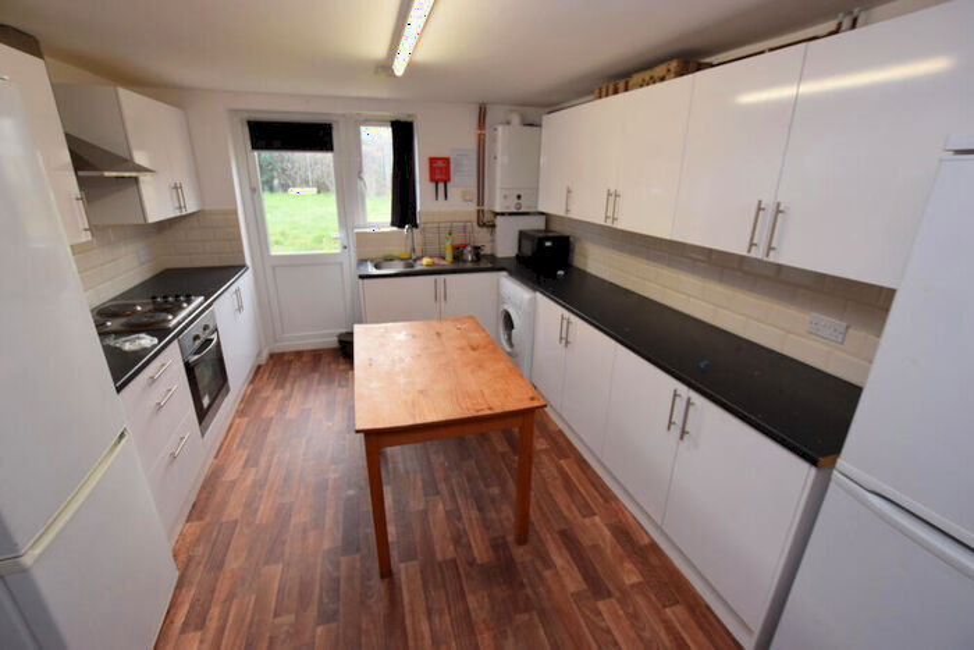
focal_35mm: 15
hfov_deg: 100.4
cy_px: 325
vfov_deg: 77.4
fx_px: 406
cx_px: 487
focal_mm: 10
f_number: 5.6
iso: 800
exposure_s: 1/125
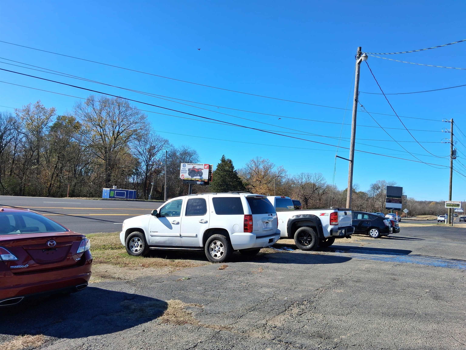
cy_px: 175
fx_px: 350
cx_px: 233
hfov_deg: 67.3
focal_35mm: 26
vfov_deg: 53.1
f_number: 1.8
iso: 25
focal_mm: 3.98
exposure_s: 1/505
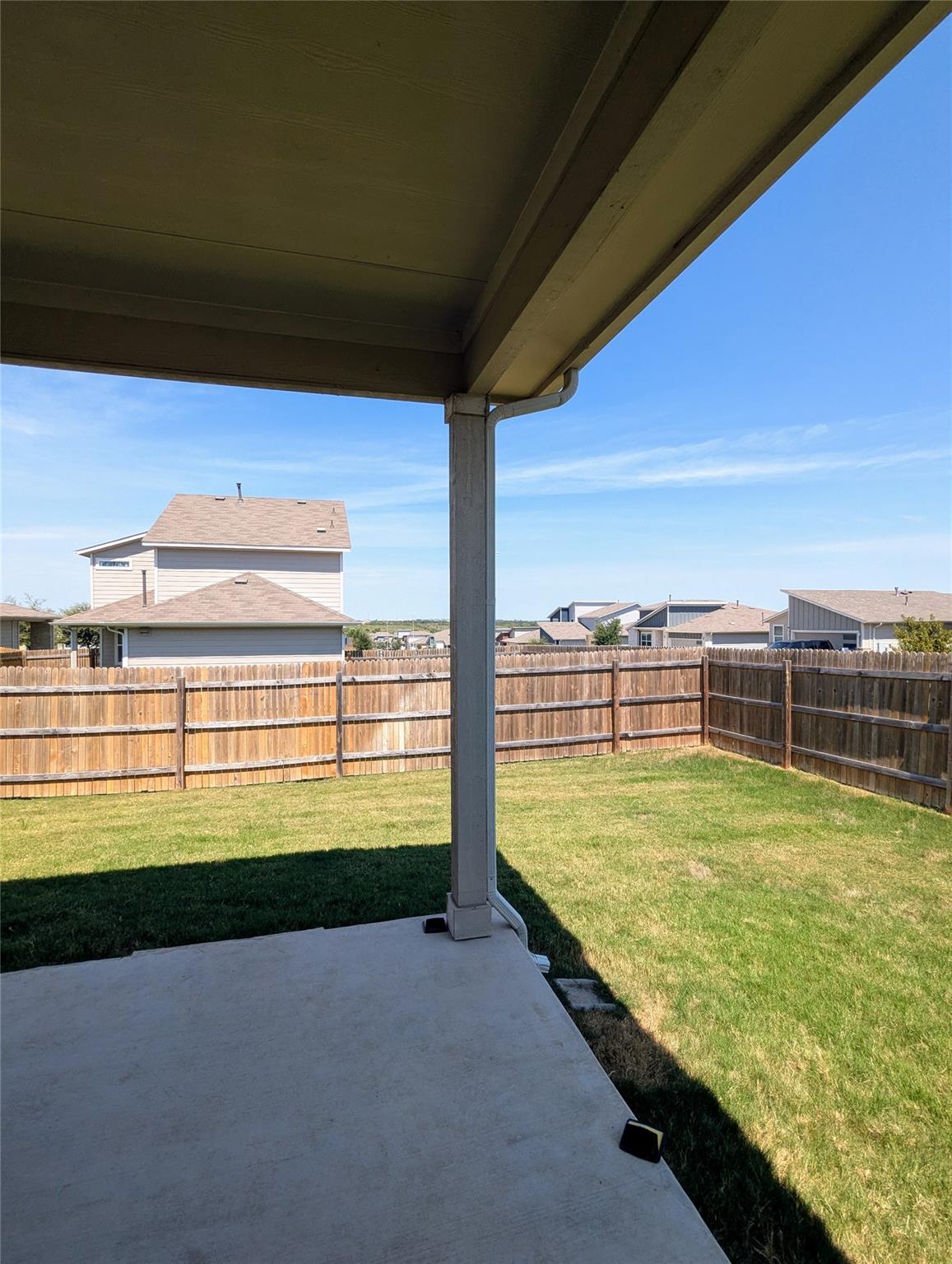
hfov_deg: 78.3
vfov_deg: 94.4
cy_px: 632
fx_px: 585
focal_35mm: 16
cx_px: 476
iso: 54
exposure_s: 1/1081
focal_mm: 2.35
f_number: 2.2
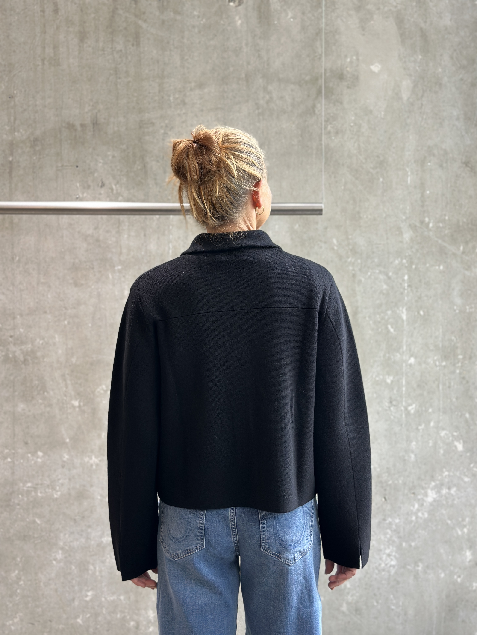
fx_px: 882
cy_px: 318
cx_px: 238
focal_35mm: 48
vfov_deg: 39.7
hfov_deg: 30.3
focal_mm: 6.86
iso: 125
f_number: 1.78
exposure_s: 1/111
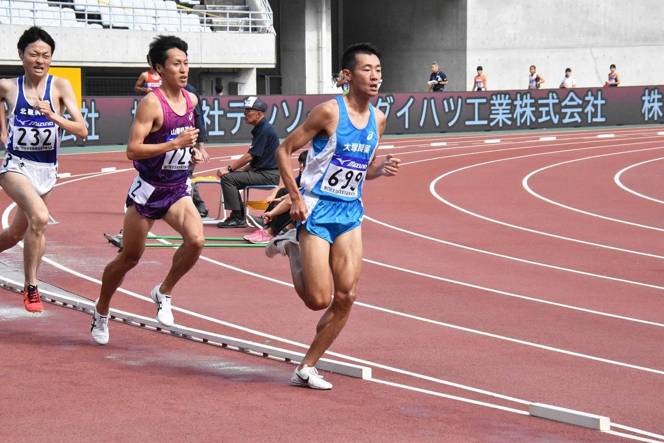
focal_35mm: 150
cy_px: 222
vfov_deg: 9.1
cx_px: 332
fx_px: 2766
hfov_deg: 13.7
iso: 4000
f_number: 13
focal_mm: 100
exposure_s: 1/2500
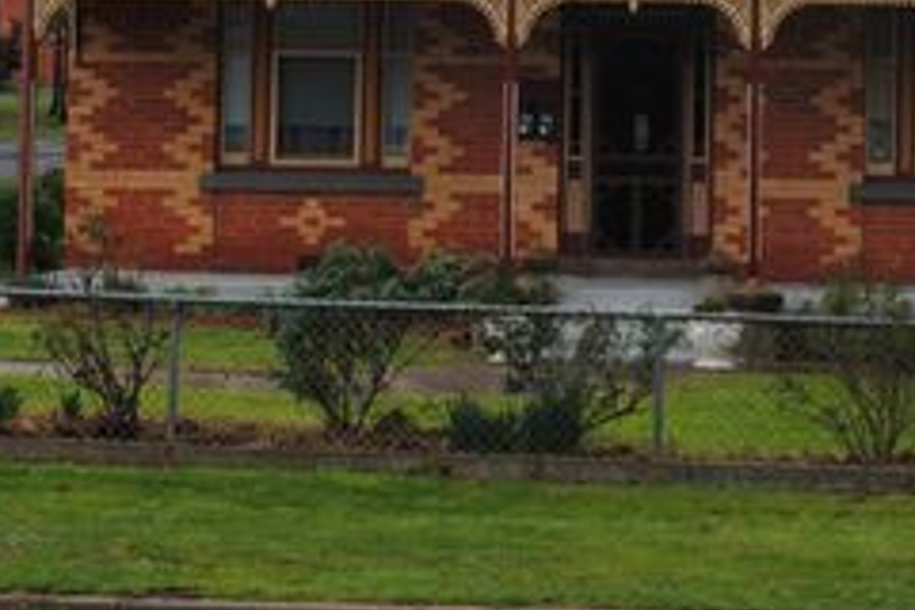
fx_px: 2236
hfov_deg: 23.0
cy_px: 40
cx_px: 602
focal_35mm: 88
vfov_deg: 15.3
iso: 100
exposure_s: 1/160
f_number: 6.3
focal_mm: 30
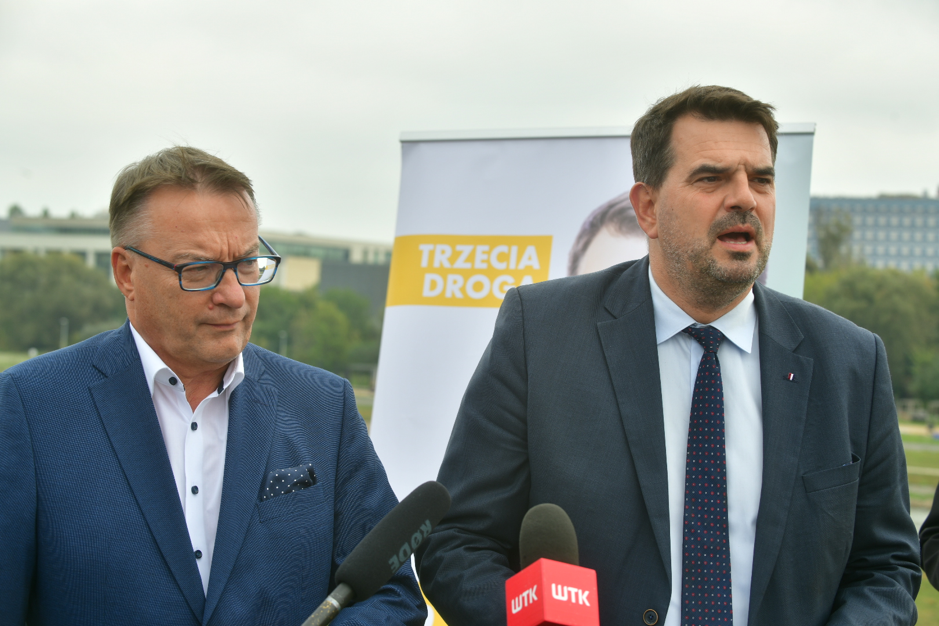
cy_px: 313
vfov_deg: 19.5
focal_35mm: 70
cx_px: 470
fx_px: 1826
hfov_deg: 28.8
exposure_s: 1/100
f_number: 7.1
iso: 100
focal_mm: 70
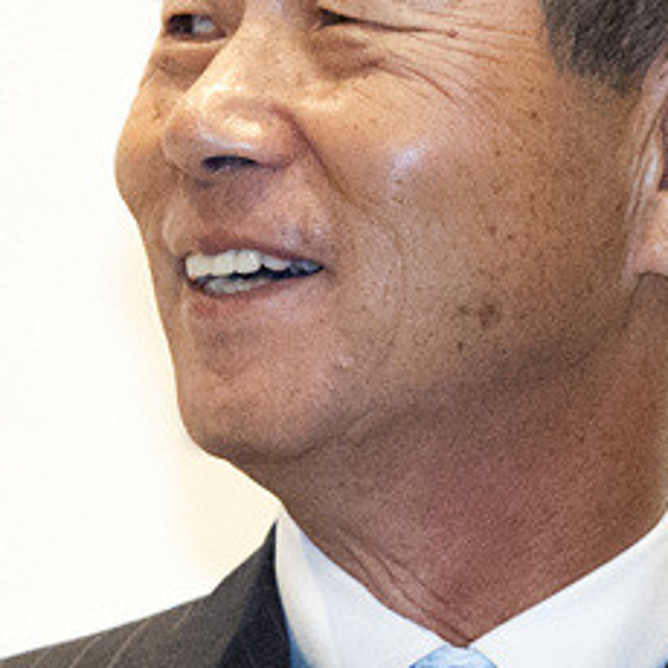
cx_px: 372
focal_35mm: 344
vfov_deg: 5.1
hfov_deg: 5.1
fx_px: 7510
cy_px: 408
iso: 6400
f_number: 4
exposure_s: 1/125
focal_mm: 155
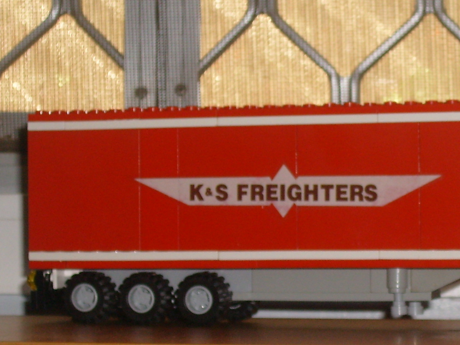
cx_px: 409
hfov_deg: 14.0
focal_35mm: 140
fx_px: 1860
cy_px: 205
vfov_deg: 10.6
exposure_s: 1/60
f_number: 3.6
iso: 100
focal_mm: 10.3
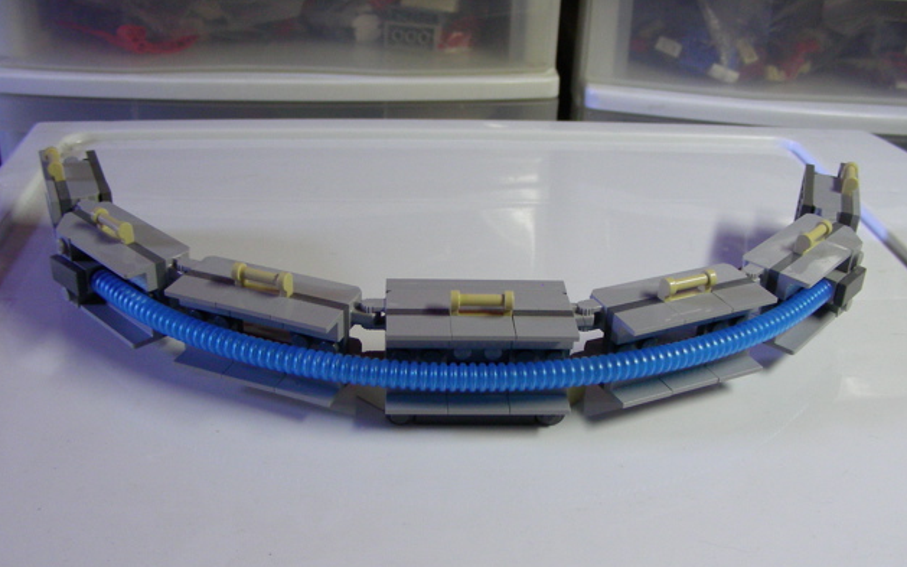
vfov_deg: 31.2
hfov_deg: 48.2
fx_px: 1013
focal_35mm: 41
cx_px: 451
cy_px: 329
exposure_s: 1/26
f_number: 3.5
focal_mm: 6.3
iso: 200
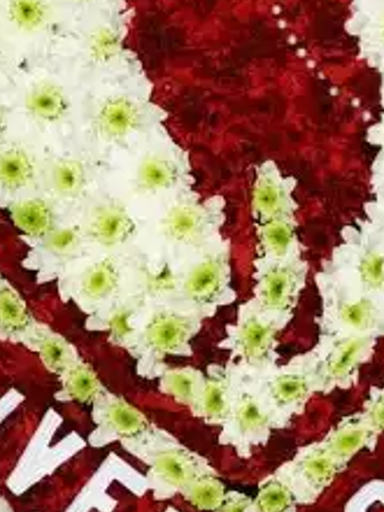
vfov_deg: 10.5
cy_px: 189
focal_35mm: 189
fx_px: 2795
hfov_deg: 7.9
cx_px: 258
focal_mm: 6
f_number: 2.4
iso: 50
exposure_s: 1/50
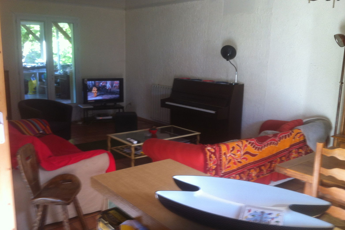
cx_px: 173
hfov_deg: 51.9
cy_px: 123
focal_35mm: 37
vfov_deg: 35.9
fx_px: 355
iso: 80
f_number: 2.8
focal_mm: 3.85
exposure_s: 1/20
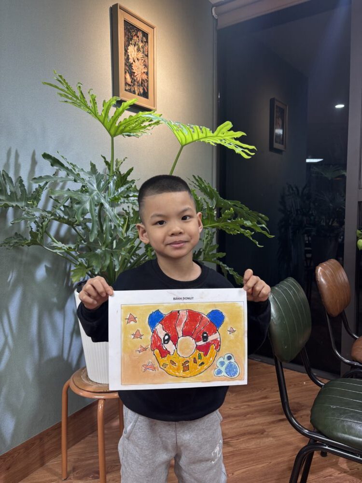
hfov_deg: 53.1
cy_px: 242
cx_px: 181
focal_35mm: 26
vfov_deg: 67.3
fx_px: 363
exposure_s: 1/50
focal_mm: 5.96
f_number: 1.6
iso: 80
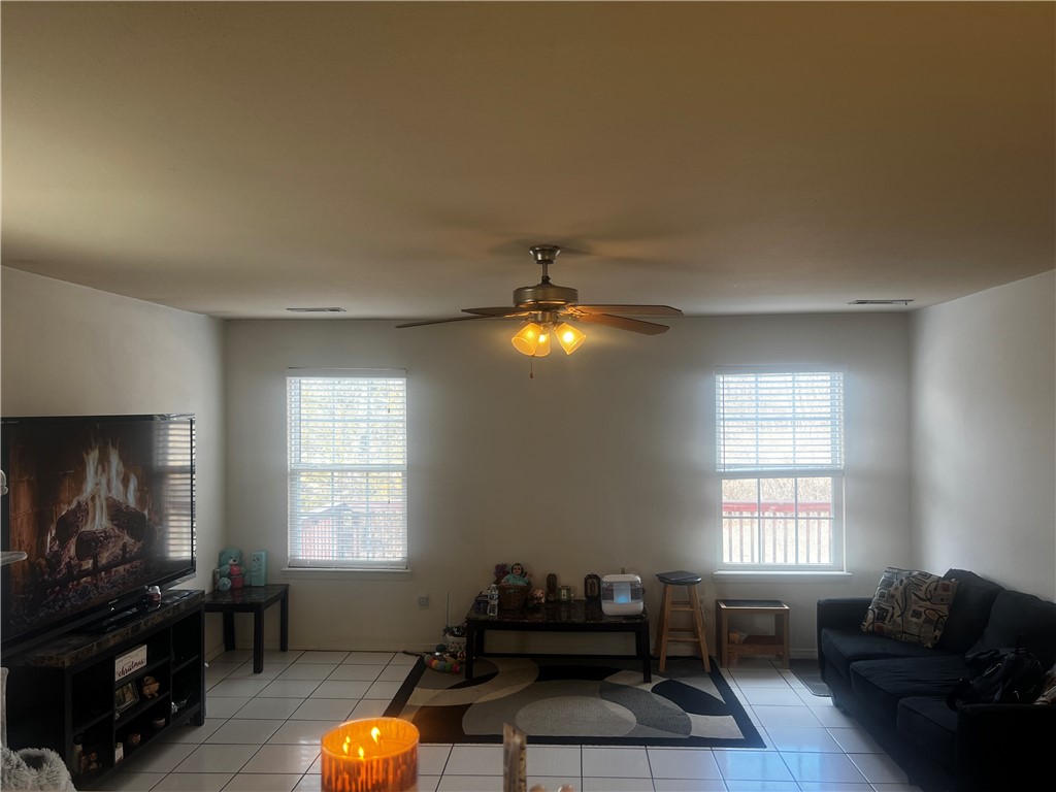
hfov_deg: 67.3
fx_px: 793
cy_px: 396
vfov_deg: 53.1
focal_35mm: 26
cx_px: 528
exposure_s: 1/120
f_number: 1.5
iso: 64
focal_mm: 5.7
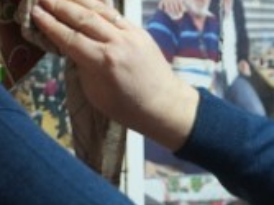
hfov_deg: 14.7
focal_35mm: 133
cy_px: 185
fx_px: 1052
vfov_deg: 11.1
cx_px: 221
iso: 4000
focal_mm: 32
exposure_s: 1/160
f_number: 4
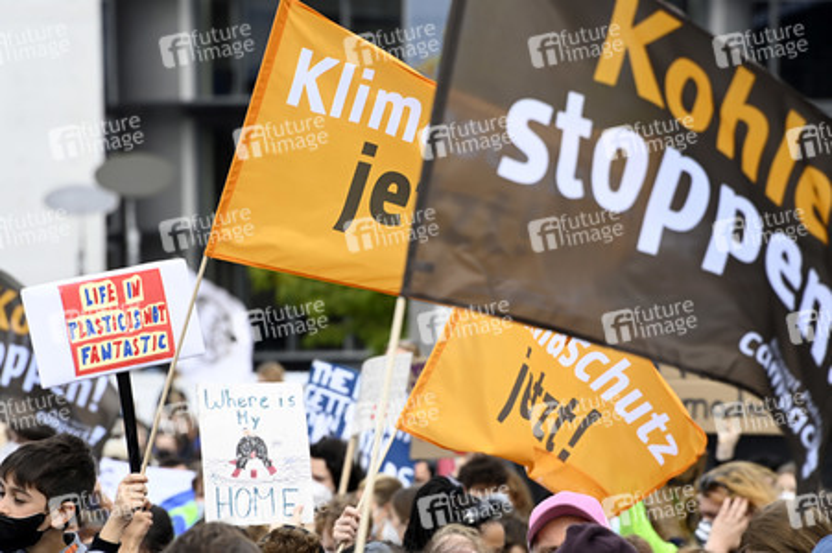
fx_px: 6928
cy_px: 276
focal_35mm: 300
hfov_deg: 6.9
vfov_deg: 4.6
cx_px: 416
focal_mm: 300
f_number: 9
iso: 400
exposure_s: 1/320
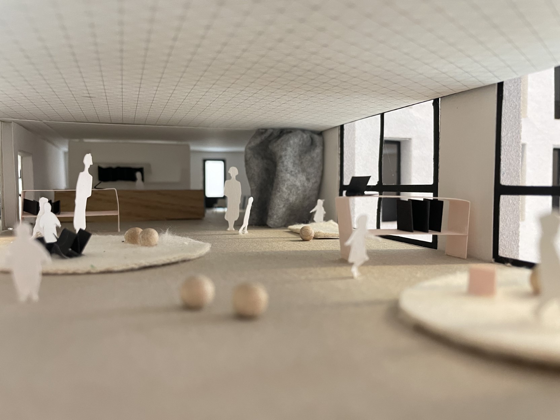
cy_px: 210
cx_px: 280
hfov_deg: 67.3
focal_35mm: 26
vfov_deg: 53.1
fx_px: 421
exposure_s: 1/33
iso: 400
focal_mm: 4.2
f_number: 1.6
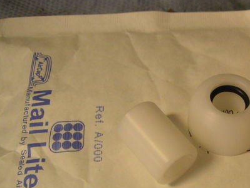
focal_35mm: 61
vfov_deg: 23.8
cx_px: 195
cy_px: 139
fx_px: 440
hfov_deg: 31.0
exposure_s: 1/20
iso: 100
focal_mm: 6
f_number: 2.8
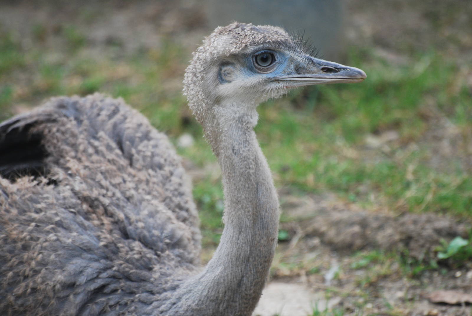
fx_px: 5907
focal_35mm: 450
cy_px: 158
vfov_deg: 3.1
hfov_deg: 4.6
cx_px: 236
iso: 400
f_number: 5.6
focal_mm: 300
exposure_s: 1/125
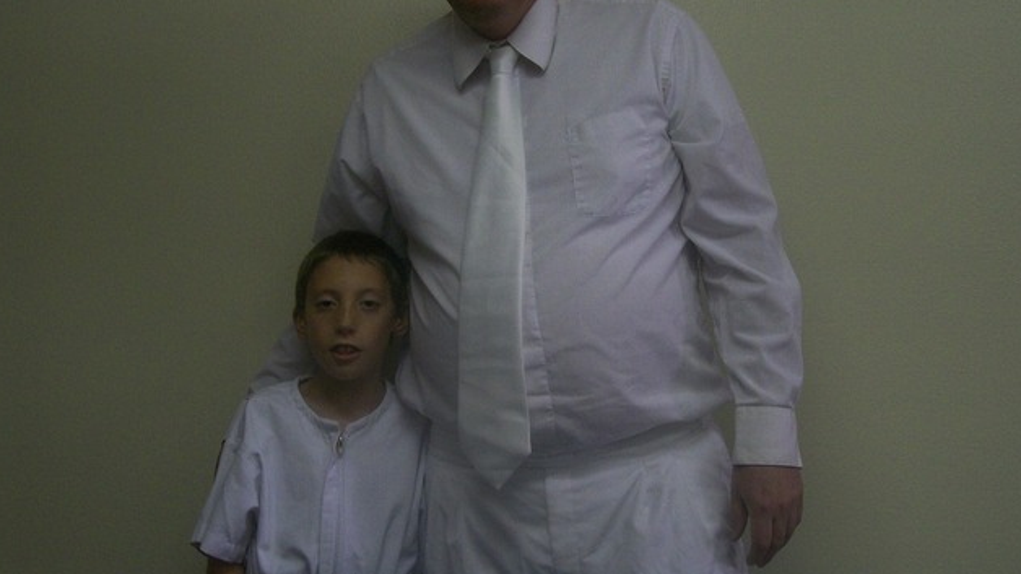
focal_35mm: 50
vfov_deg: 23.8
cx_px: 506
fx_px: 1353
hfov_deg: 41.3
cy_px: 195
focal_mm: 7.6
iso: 102
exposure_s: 1/40
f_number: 3
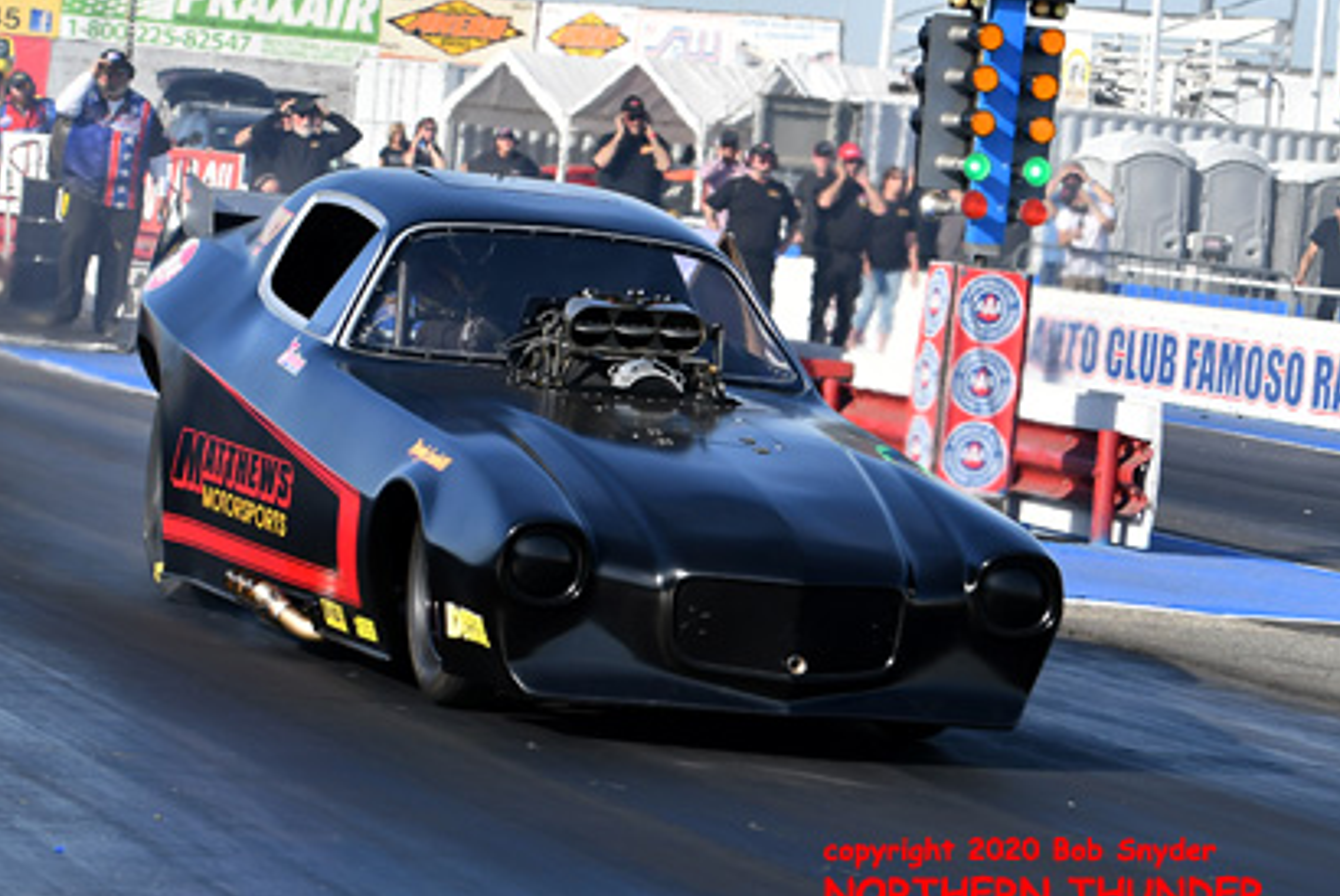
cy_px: 435
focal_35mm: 128
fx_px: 4768
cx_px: 575
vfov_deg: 10.7
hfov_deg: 16.0
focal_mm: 70
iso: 200
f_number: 5.6
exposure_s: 1/1000
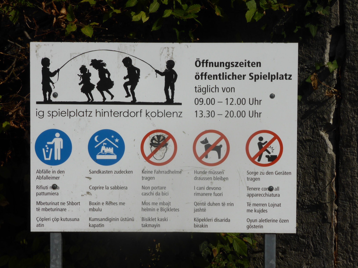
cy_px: 134
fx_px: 941
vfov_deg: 16.2
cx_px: 179
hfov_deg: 21.5
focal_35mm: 91
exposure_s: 1/2000
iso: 100
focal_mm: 15.1
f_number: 6.3
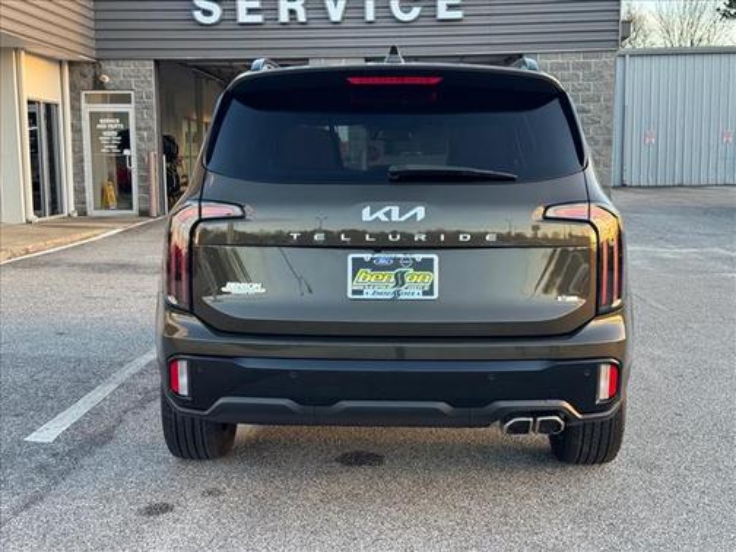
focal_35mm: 48
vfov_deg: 30.3
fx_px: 1021
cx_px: 368
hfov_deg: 39.7
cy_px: 276
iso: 100
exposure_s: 1/160
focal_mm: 6.76
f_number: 1.78
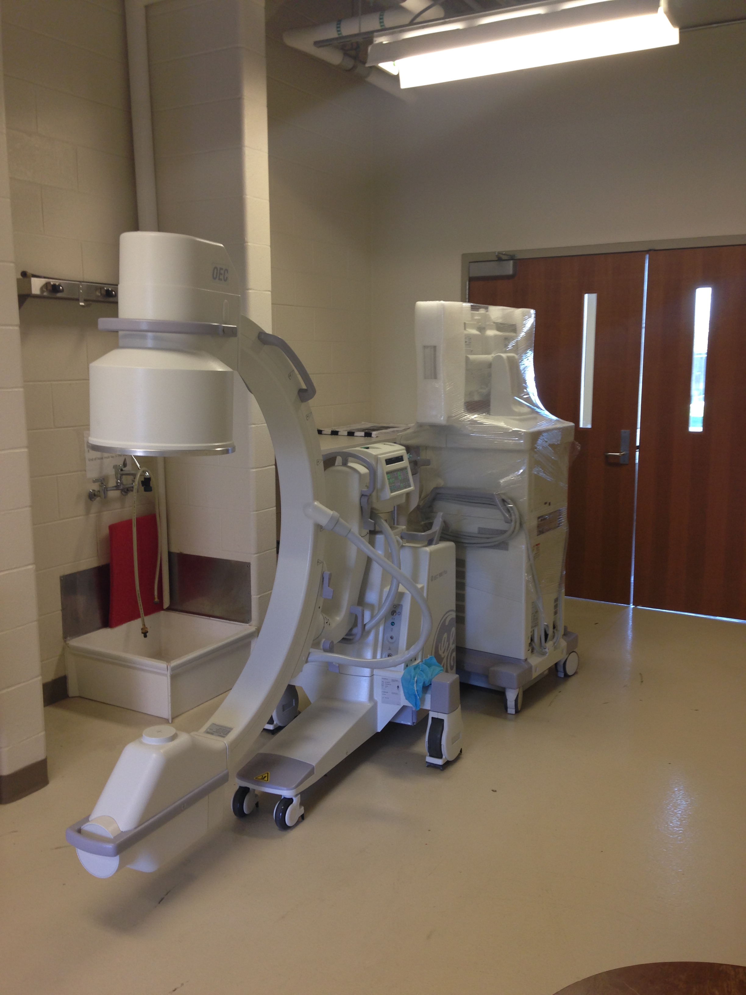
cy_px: 498
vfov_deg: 55.4
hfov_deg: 42.9
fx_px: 948
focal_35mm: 33
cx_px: 373
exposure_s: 1/20
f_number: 2.4
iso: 50
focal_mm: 4.12
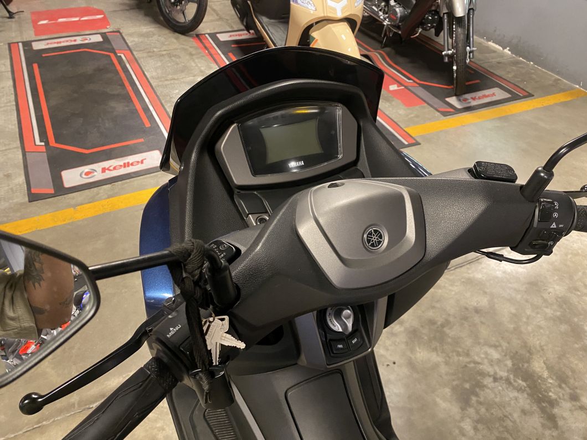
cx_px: 294
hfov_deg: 67.3
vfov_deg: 53.1
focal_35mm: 26
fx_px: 441
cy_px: 220
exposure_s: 1/50
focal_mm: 4.25
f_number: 1.8
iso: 500
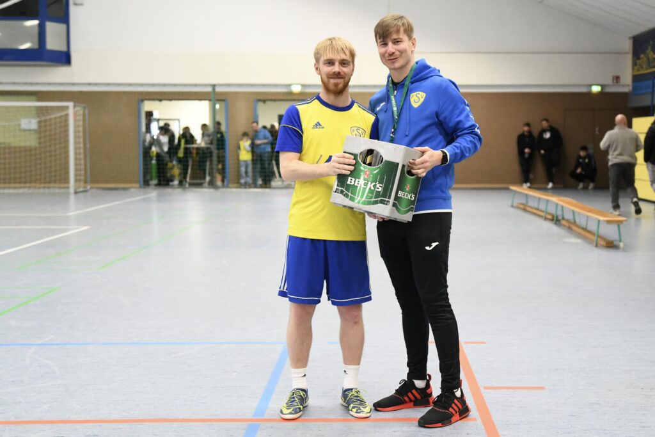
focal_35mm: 40
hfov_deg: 48.5
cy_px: 218
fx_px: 728
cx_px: 328
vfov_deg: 33.4
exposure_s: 1/640
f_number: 2.8
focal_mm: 40
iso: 8000
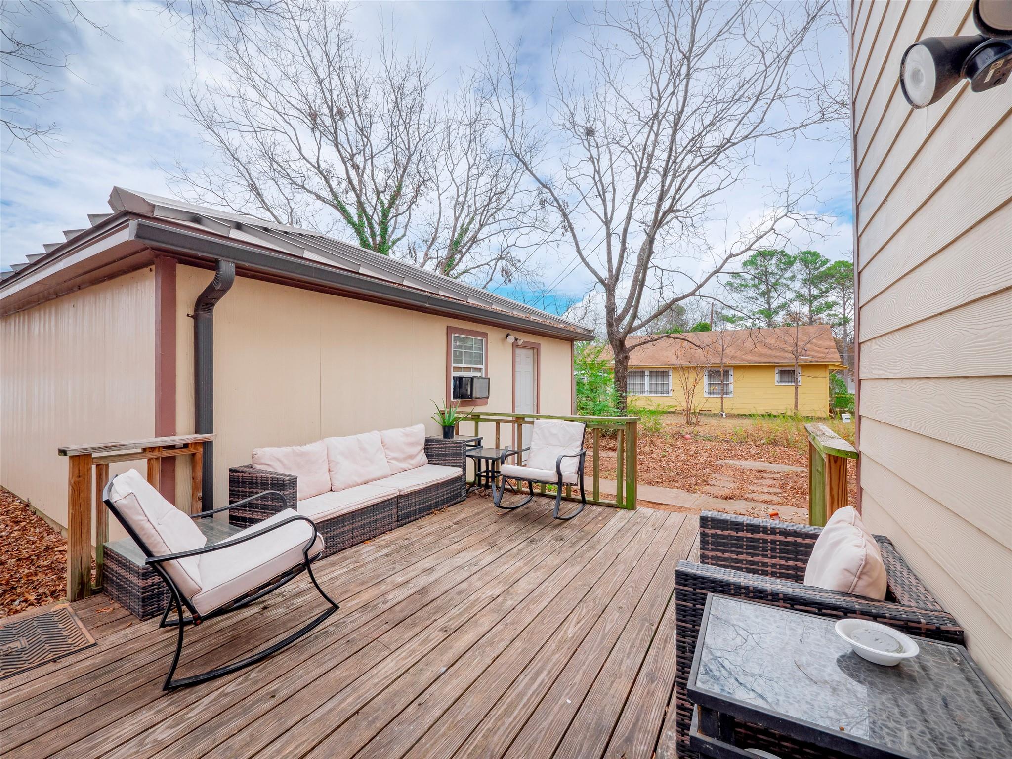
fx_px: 409
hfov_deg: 102.1
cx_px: 506
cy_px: 380
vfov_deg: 85.7
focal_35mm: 14
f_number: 8
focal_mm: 7
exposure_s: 1/60
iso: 320
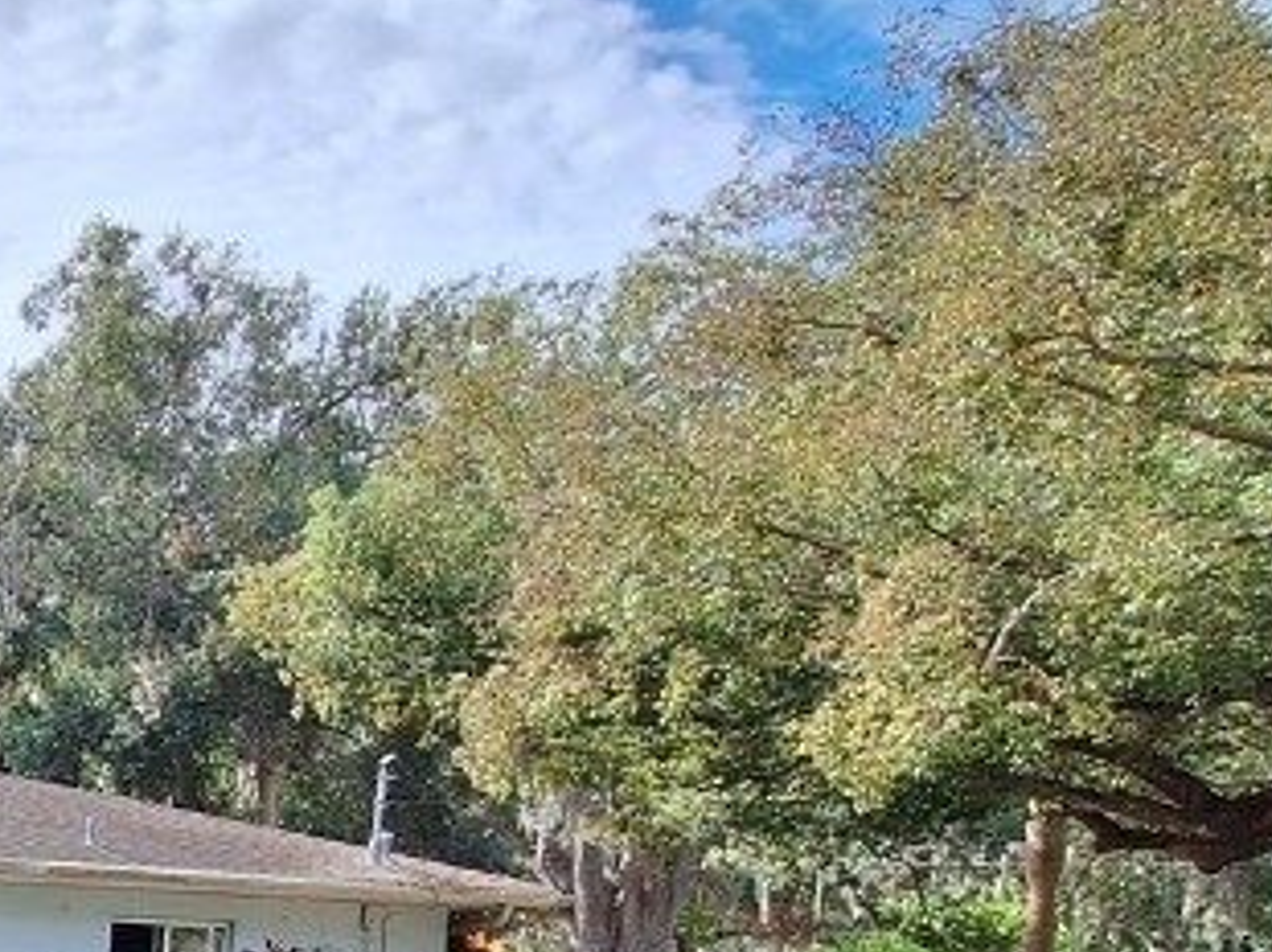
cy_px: 1149
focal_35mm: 43
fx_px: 1579
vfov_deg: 28.9
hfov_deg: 30.6
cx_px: -505
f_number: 2.2
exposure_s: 1/864
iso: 40
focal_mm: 1.74
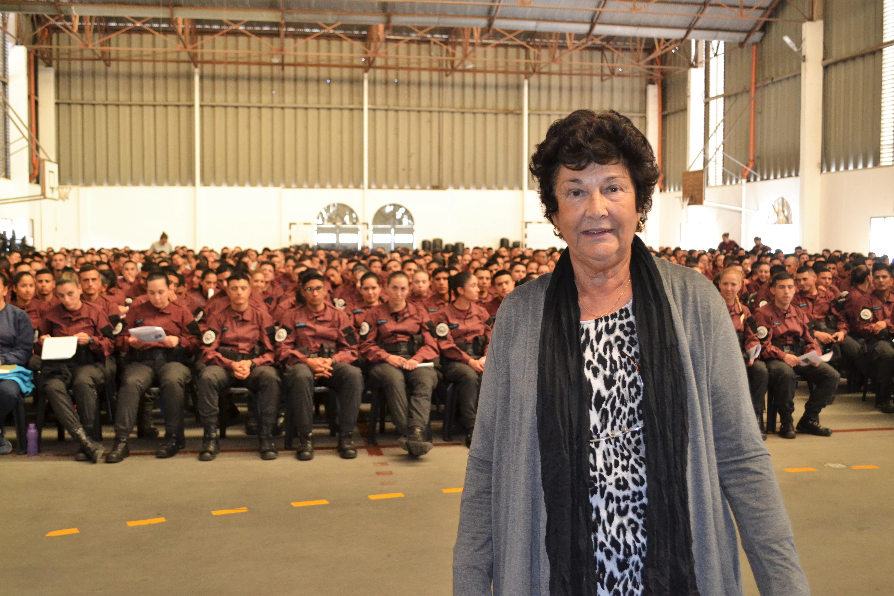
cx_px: 447
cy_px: 298
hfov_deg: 53.1
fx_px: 894
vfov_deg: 36.9
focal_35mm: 36
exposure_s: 1/60
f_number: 4
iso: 1600
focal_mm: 24
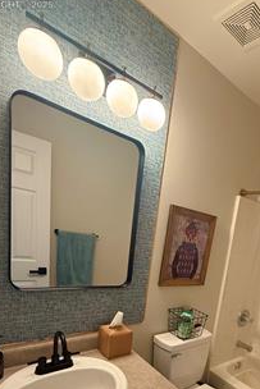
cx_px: 195
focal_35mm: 23
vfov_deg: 71.1
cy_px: 290
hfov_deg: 52.7
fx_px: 249
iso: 320
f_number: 2.2
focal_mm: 2.22
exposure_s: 1/60
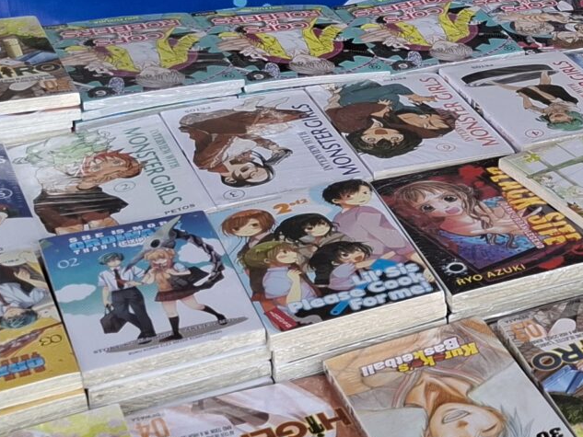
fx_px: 1567
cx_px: 679
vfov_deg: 15.8
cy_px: 112
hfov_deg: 19.9
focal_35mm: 93
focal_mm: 5.54
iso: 50
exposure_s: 1/116
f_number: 1.8
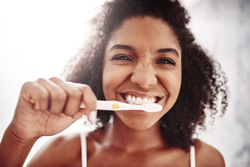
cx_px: 125
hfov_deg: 54.4
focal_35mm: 35
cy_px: 84
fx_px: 243
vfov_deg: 37.9
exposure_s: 1/160
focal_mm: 35
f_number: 1.6
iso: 160
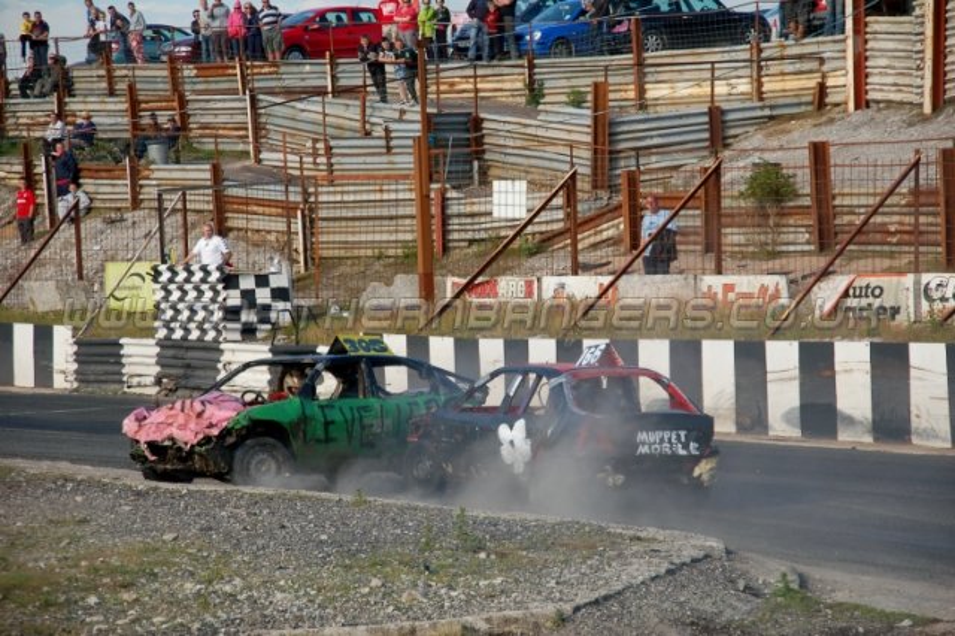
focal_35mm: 117
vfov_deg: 11.7
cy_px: 318
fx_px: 3102
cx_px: 478
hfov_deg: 17.5
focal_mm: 78
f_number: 5.6
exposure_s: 1/1000
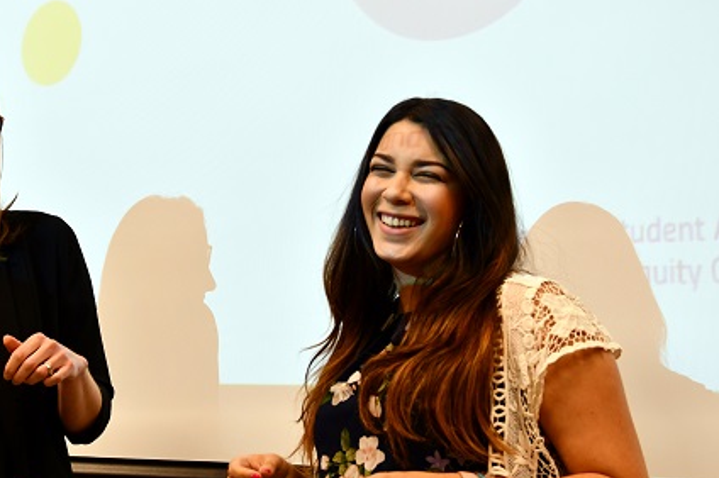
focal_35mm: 68
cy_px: 231
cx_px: 251
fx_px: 1357
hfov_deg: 29.5
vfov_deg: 20.0
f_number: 2.8
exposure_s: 1/200
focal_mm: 32
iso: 800
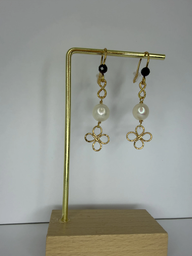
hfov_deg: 56.8
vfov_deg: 71.6
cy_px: 128
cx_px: 96
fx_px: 177
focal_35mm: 24
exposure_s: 1/120
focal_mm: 2.22
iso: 80
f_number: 2.2
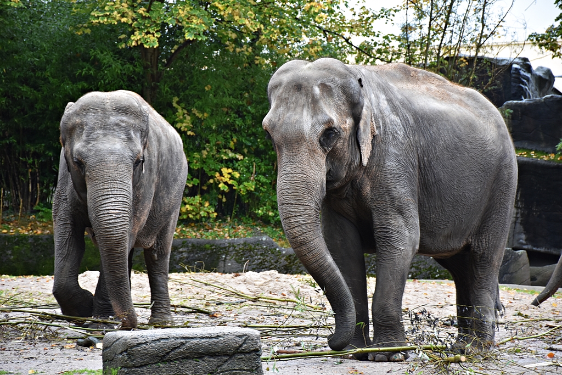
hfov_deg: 15.2
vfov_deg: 10.2
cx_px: 281
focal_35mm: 135
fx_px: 2108
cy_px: 188
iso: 800
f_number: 5.3
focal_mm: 90
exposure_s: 1/125
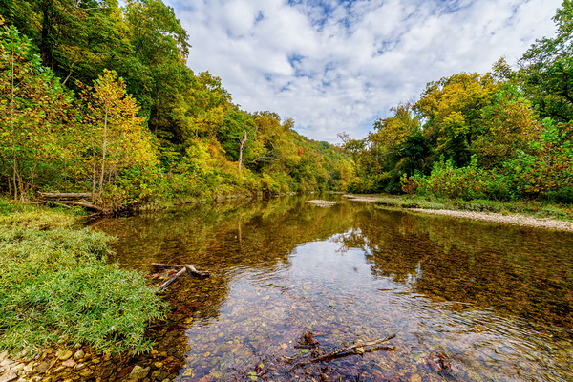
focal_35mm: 15
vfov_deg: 77.3
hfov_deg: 100.4
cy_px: 191
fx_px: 239
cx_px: 286
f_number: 16
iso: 200
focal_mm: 15
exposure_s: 1/60
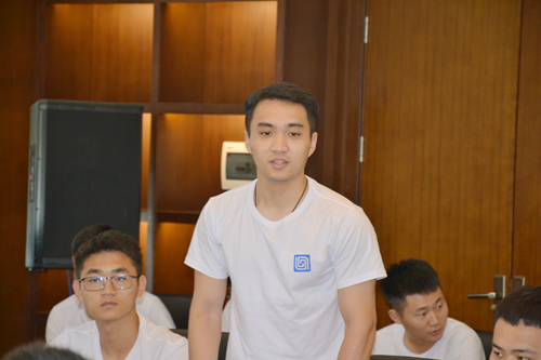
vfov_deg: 8.7
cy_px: 180
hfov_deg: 13.0
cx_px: 270
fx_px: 2366
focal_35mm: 158
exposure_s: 1/60
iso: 800
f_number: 5.6
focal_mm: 105
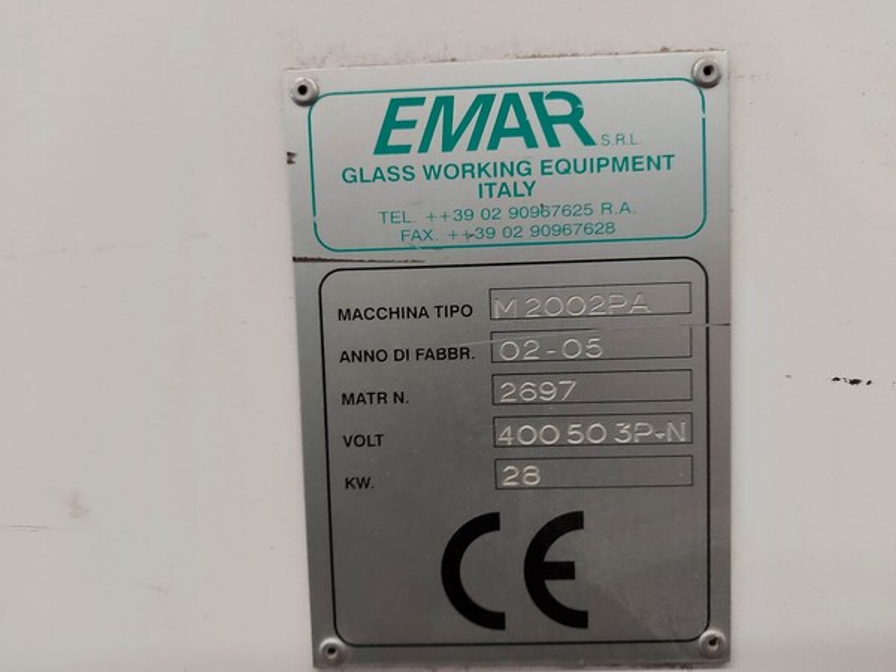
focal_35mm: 24
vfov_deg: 56.8
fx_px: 621
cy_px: 336
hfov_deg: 71.6
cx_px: 448
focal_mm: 5.23
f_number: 1.8
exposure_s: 1/25
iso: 250
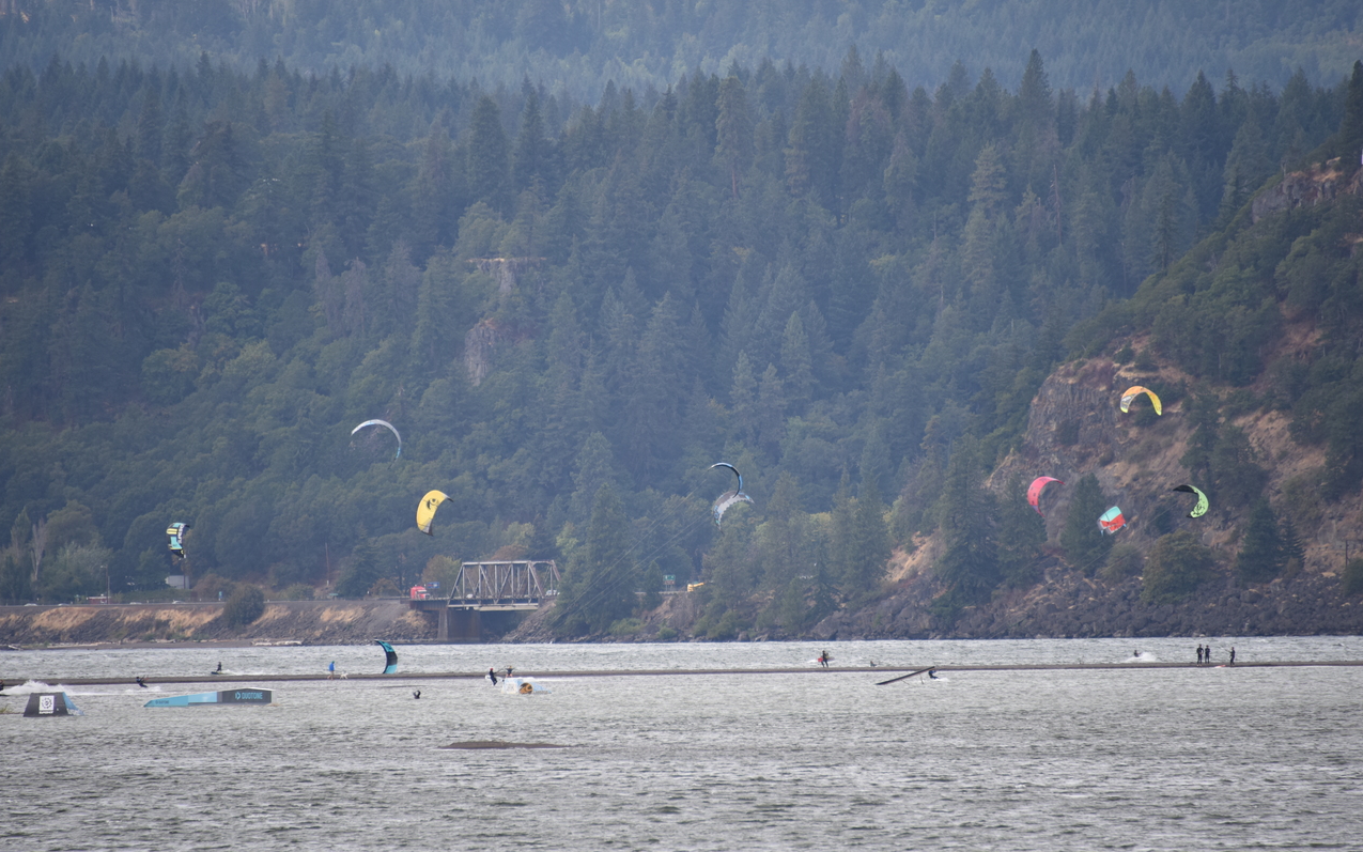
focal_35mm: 307
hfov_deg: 6.8
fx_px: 11404
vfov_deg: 4.3
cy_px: 443
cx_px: 681
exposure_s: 1/640
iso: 320
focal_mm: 300
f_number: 5.6
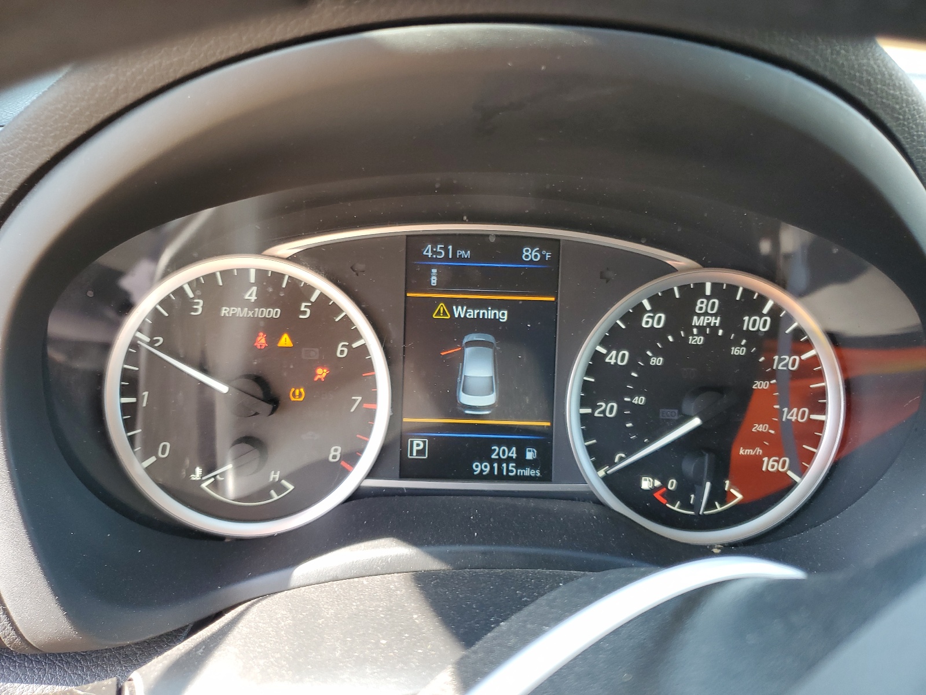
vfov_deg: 53.1
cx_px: 463
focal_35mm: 26
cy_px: 348
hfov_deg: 67.3
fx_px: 696
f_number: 1.5
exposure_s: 1/120
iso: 57
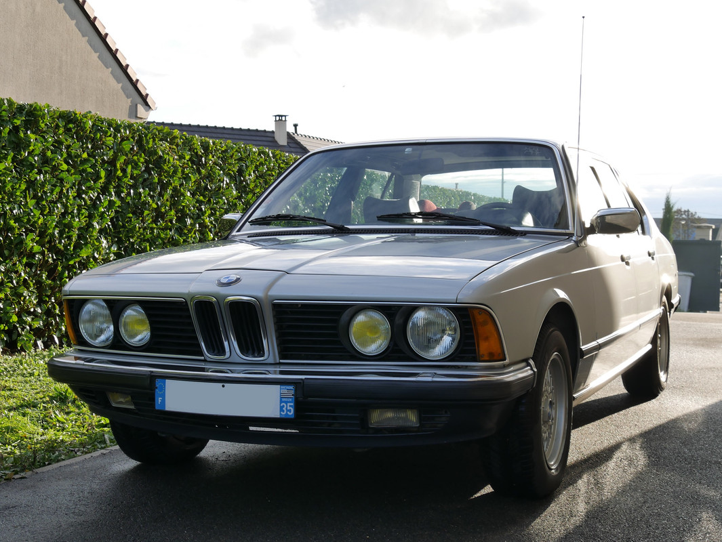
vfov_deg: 28.1
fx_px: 1085
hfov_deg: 36.8
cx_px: 361
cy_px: 271
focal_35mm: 52
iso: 200
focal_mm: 26
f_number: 6.3
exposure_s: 1/250
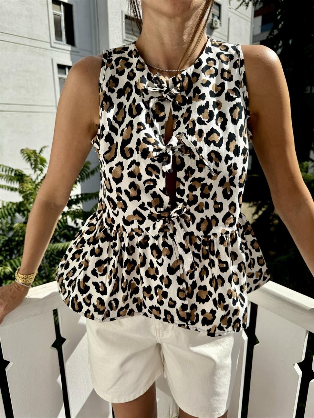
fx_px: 290
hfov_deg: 56.8
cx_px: 157
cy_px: 209
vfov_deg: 71.6
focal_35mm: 24
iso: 80
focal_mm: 6.76
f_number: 1.78
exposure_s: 1/4310
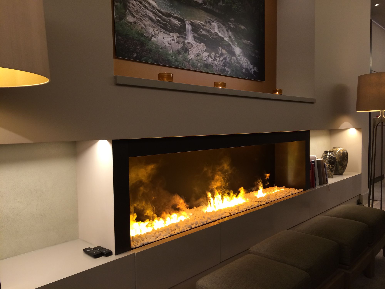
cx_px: 192
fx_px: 334
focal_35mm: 30
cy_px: 144
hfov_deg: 60.0
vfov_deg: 46.8
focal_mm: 4.12
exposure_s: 1/30
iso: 125
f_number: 2.2
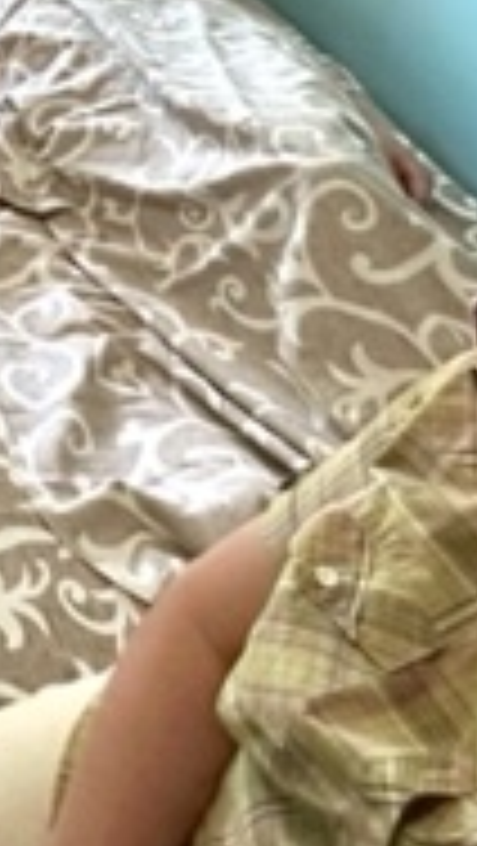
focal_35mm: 52
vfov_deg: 32.5
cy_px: -184
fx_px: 1167
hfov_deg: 16.9
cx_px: -490
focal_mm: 2.22
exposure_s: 1/71
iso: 320
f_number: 2.2
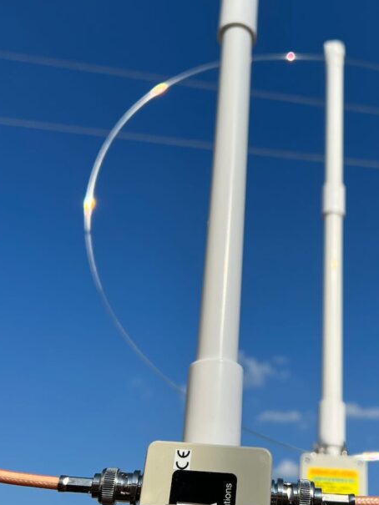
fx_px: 642
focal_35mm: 44
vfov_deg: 42.9
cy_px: 220
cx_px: 283
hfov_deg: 32.3
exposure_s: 1/10309
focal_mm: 5.7
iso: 50
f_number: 1.5
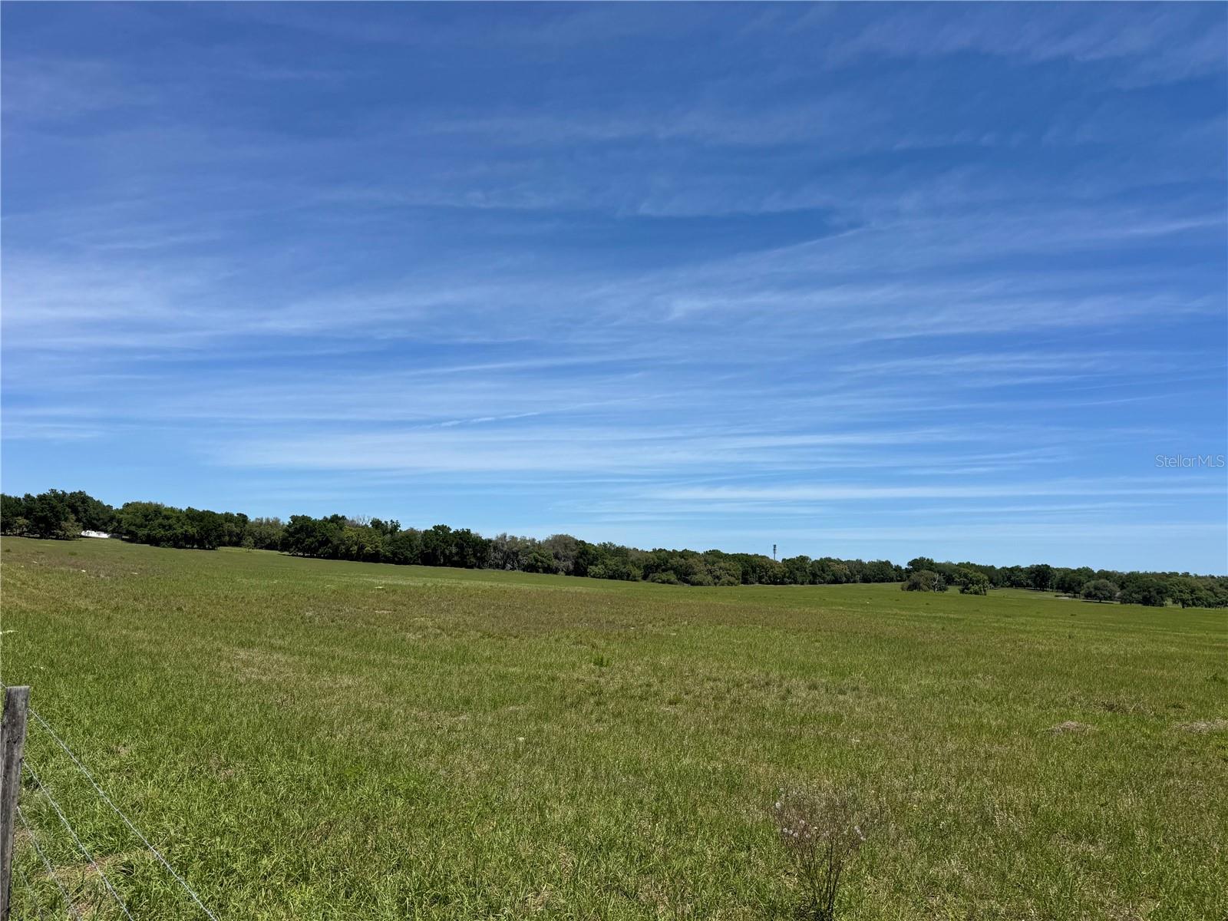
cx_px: 614
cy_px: 460
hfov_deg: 71.6
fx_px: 851
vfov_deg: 56.8
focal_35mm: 24
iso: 80
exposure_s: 1/7092
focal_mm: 6.76
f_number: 1.78
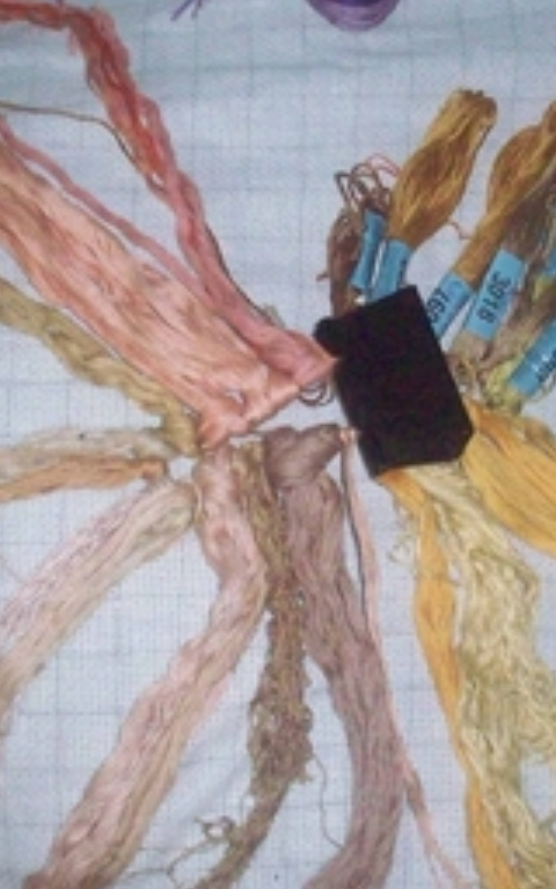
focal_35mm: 69
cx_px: 358
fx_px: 1673
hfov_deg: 18.8
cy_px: 486
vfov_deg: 29.8
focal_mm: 6.2
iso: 800
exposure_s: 1/64
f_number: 2.8
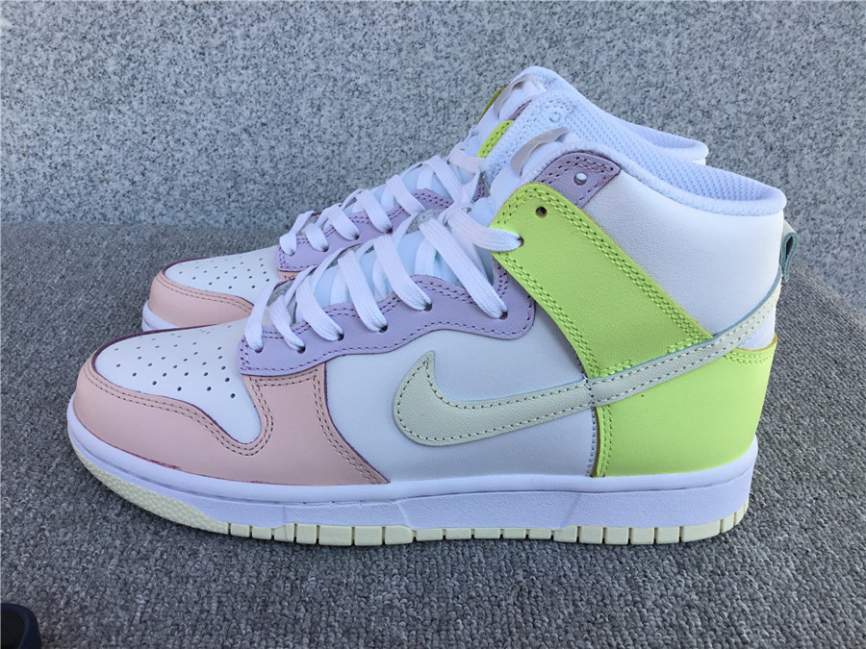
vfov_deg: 45.4
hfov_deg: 58.4
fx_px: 776
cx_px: 433
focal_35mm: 31
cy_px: 324
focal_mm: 3.3
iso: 25
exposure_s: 1/727
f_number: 2.4
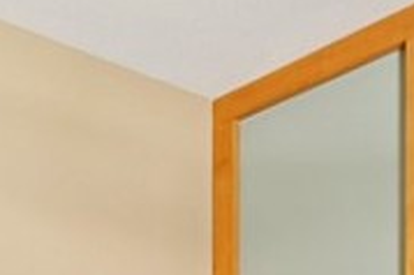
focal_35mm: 80
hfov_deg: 24.9
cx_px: 72
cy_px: 474
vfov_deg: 15.1
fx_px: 919
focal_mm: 14
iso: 400
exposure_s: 1/5
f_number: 8
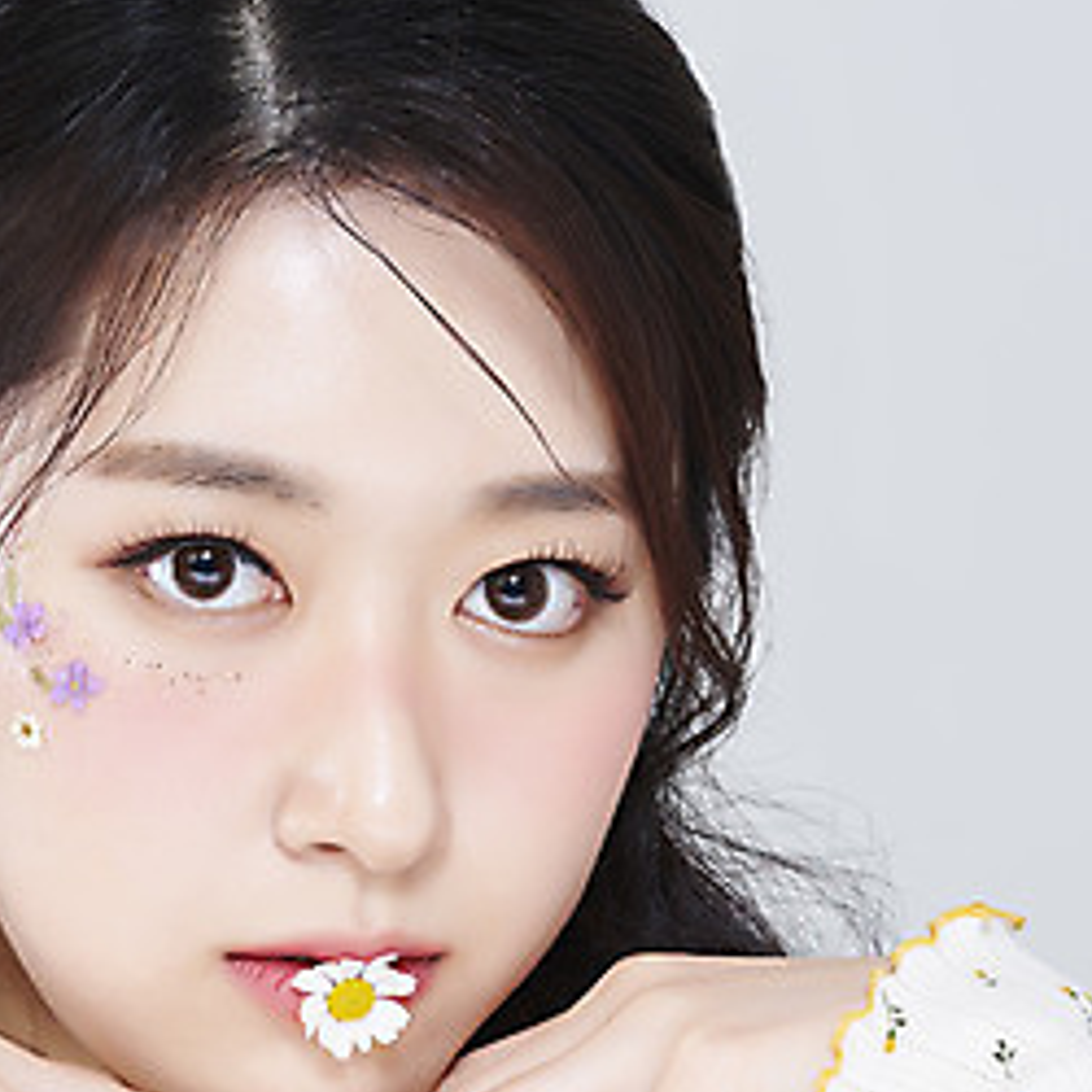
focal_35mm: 214
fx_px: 7638
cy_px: 847
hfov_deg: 8.2
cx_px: 107
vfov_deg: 8.2
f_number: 11
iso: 64
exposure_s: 1/125
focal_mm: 105
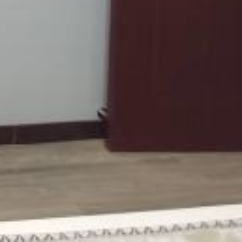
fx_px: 649
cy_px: -117
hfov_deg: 15.2
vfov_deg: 18.7
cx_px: -295
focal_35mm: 82
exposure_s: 1/33
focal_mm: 2.25
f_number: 2.2
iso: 476
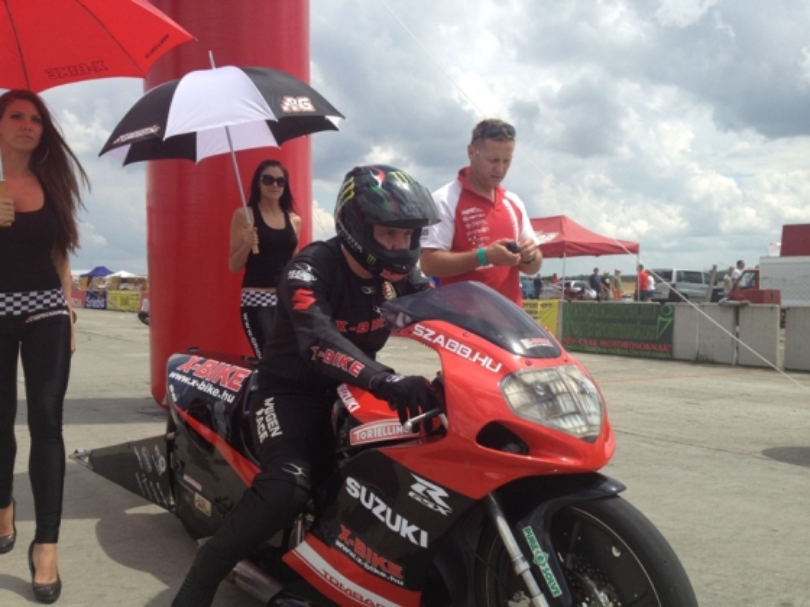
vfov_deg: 40.7
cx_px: 405
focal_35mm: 35
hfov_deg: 52.6
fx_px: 819
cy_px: 304
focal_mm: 4.28
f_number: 2.4
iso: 50
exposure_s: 1/2045
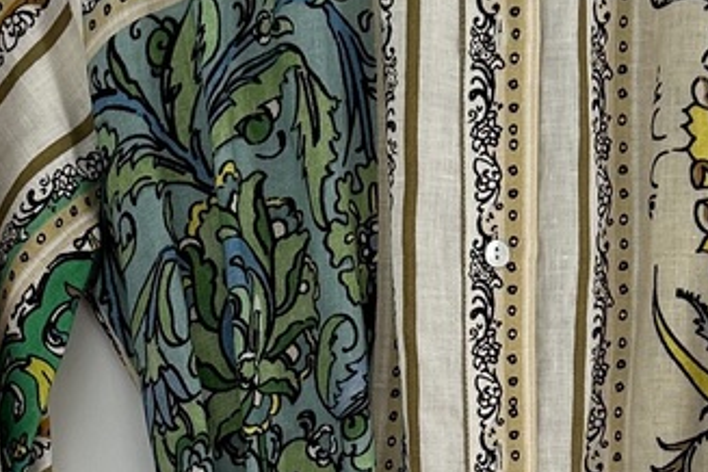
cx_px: 258
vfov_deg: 10.5
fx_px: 2399
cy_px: 855
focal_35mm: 122
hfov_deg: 16.8
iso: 100
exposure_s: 1/121
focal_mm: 6.86
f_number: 1.78
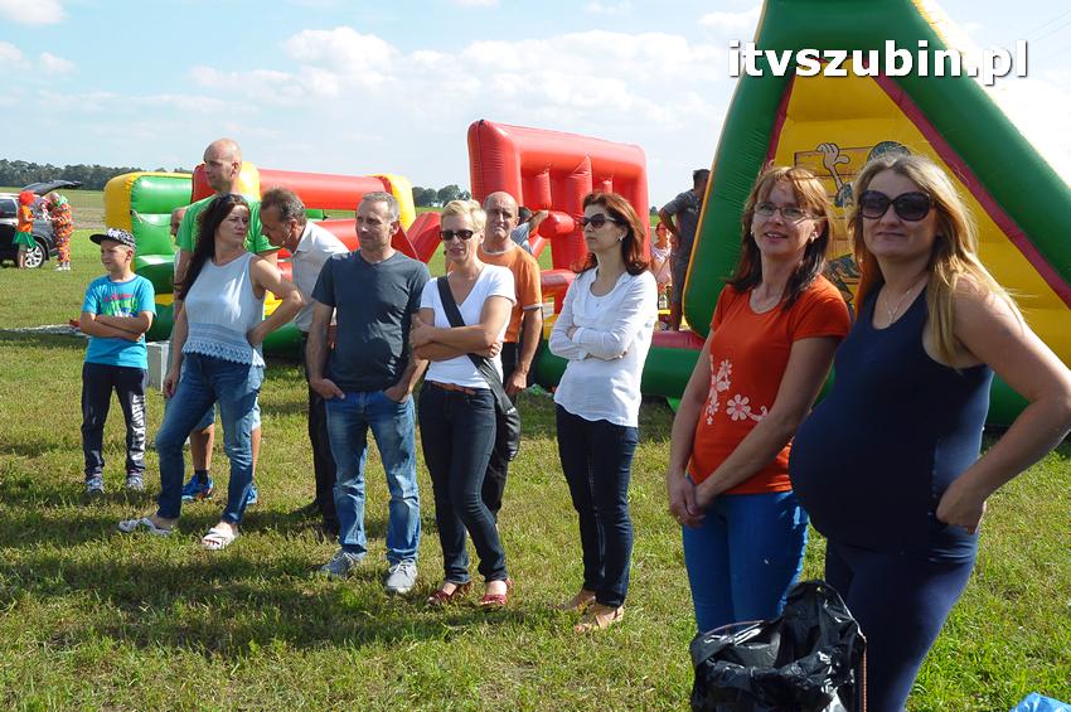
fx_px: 1115
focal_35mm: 38
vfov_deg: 35.4
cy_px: 356
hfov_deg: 51.3
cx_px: 536
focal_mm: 25
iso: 400
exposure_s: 1/400
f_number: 10
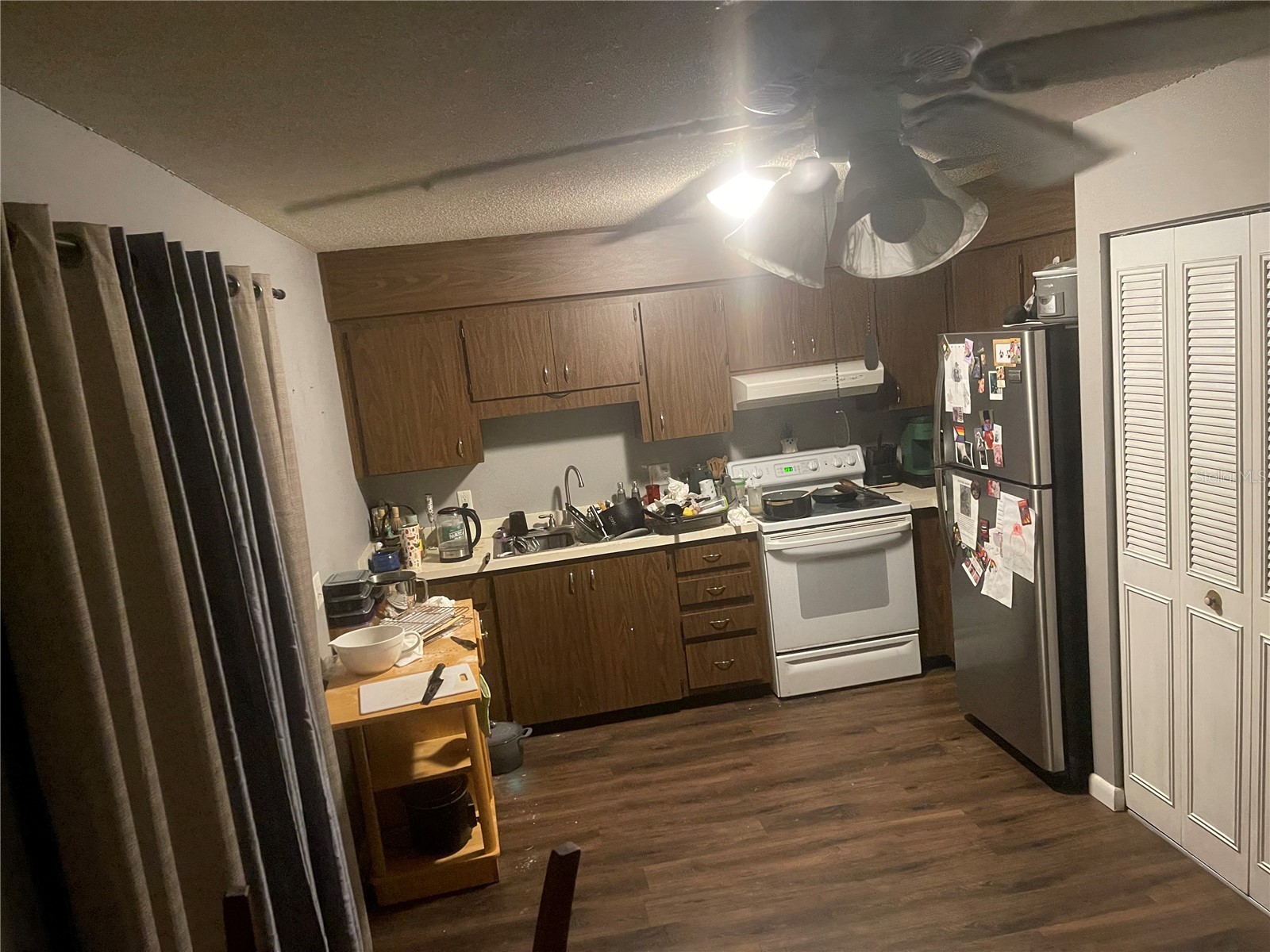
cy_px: 476
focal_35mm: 25
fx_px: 917
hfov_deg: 69.4
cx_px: 635
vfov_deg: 54.9
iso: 640
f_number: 1.6
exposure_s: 1/40
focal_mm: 5.1
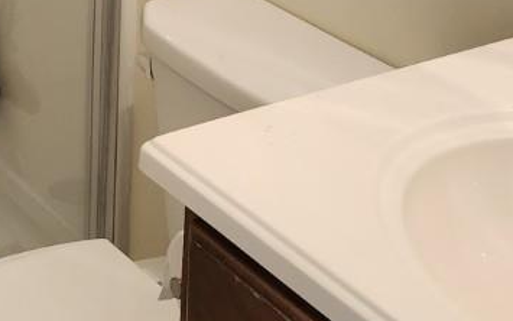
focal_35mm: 99
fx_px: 1384
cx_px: 53
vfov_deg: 12.9
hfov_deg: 20.6
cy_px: -67
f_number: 1.8
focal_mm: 5.54
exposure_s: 1/120
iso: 640
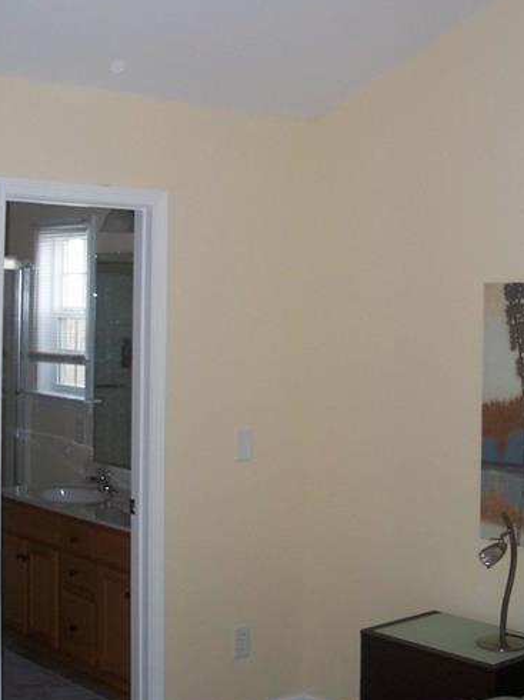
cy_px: 309
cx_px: 280
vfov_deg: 33.2
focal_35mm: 58
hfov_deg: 25.2
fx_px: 1172
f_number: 2.8
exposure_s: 1/60
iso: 200
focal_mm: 7.8
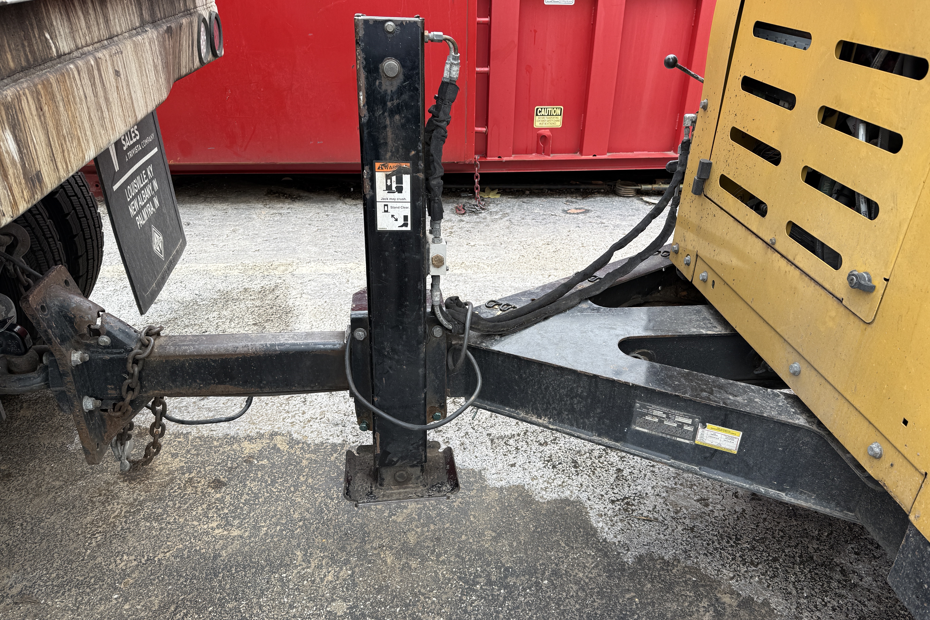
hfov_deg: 69.4
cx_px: 479
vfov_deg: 49.5
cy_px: 328
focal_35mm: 26
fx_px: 672
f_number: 1.78
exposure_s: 1/308
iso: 80
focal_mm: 6.76
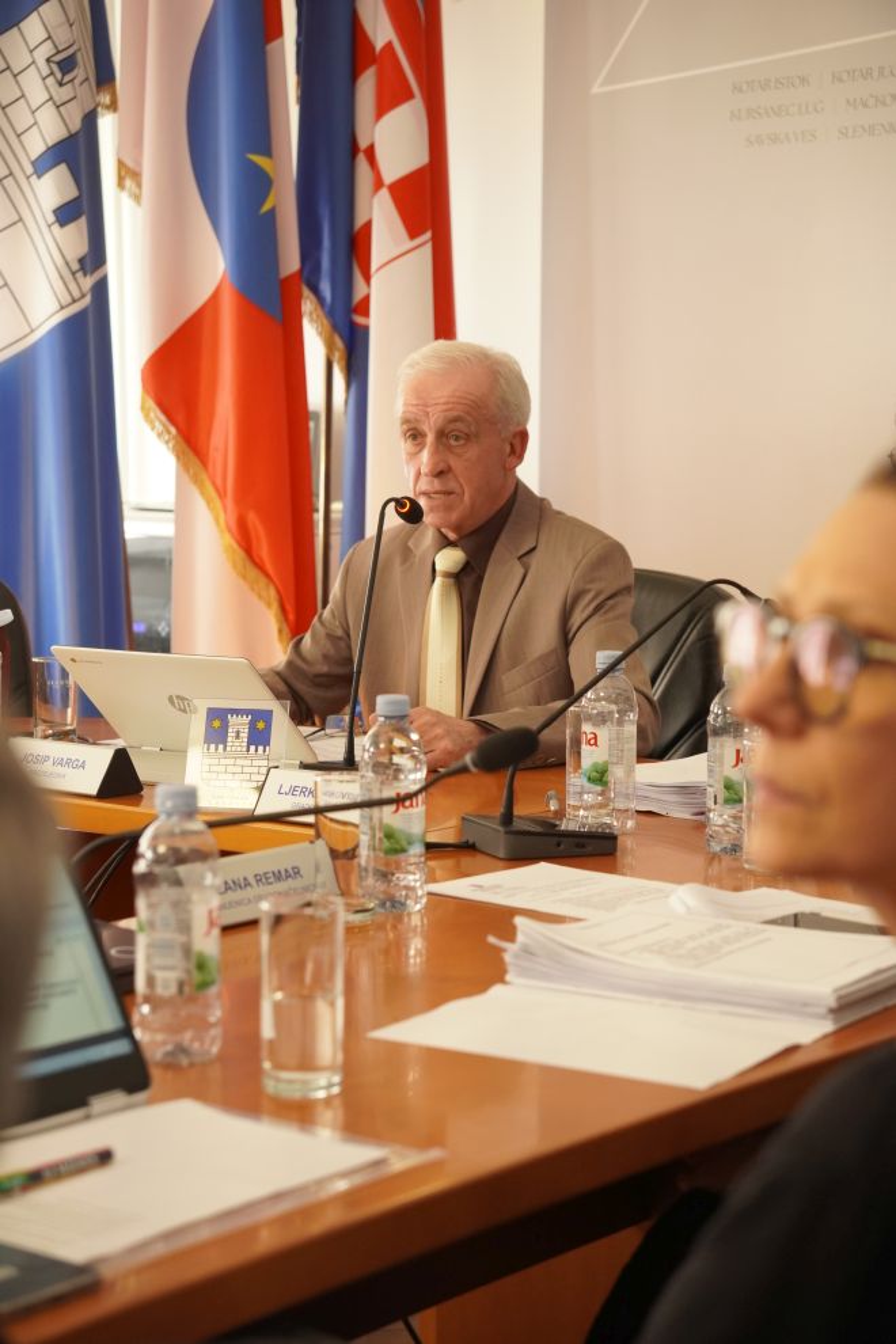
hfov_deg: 18.2
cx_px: 448
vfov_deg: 27.0
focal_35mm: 75
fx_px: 2800
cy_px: 672
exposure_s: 1/125
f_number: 3.5
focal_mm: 50
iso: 1250
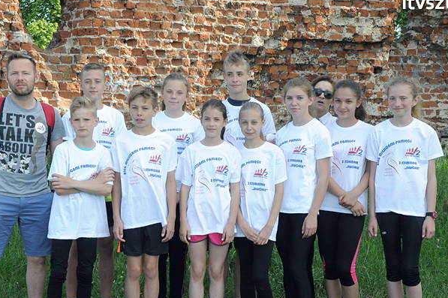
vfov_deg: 18.2
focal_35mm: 75
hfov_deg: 27.1
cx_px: 206
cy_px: 189
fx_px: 929
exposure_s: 1/320
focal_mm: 35
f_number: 9
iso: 800
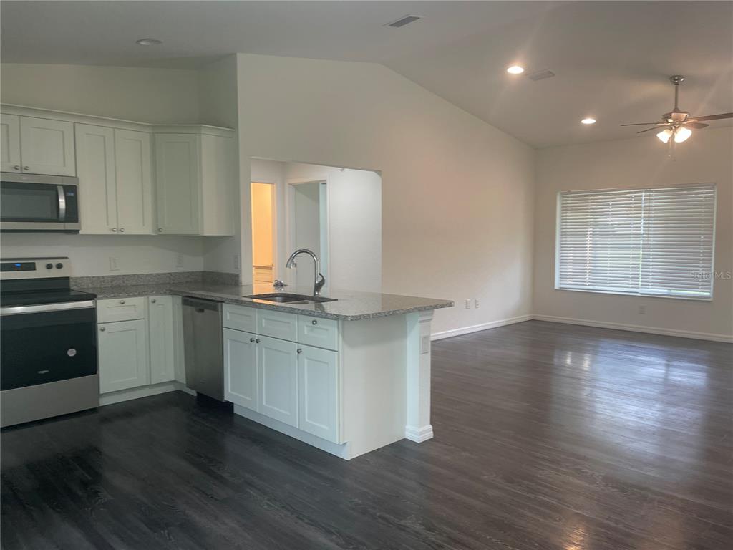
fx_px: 551
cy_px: 275
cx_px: 366
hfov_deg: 67.3
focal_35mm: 26
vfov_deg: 53.1
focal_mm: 5.1
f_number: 1.6
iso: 100
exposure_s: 1/120
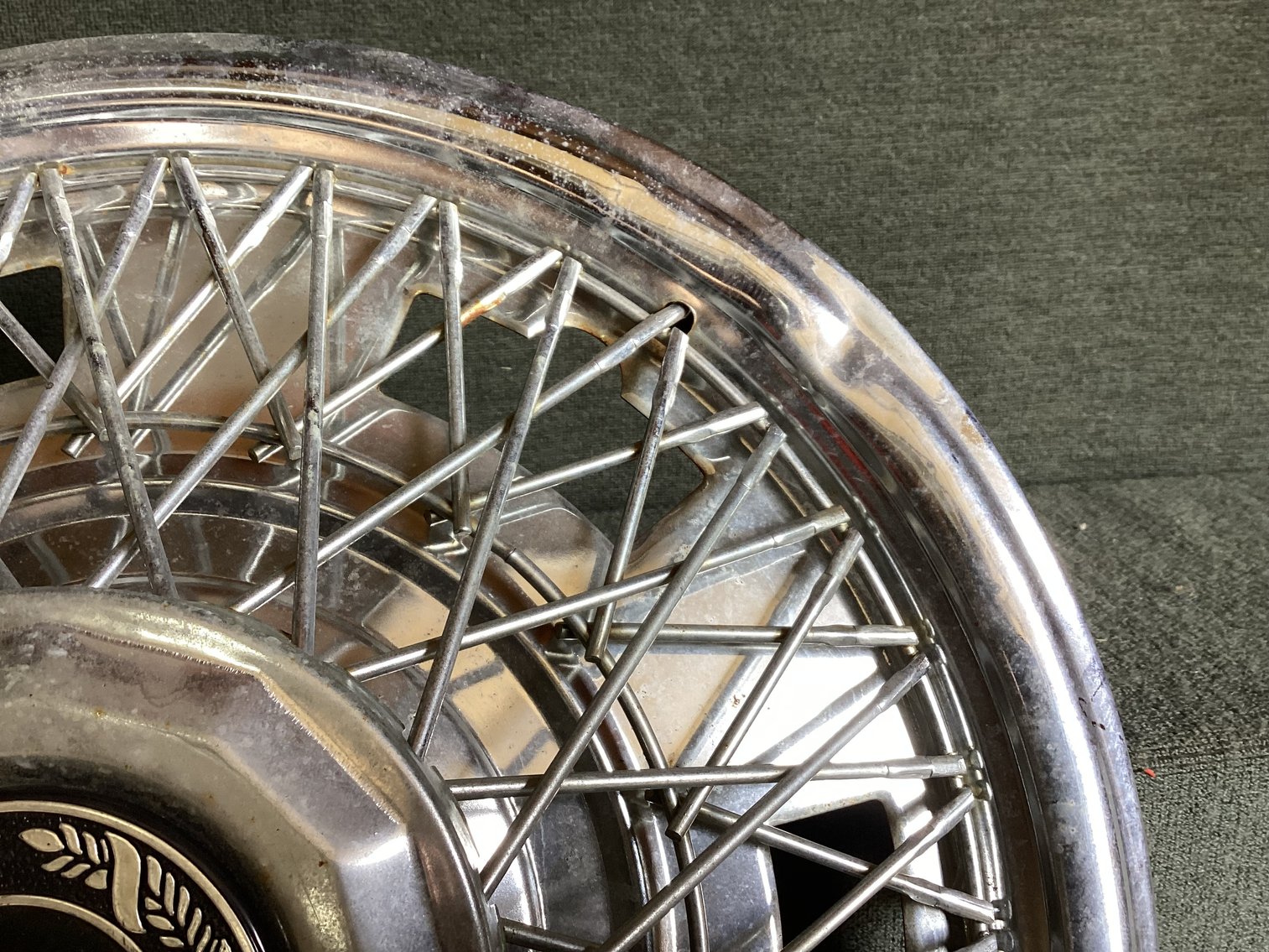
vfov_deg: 45.4
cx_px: 634
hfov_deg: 58.3
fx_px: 1137
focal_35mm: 31
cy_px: 476
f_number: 2.4
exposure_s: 1/50
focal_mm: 3.3
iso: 80
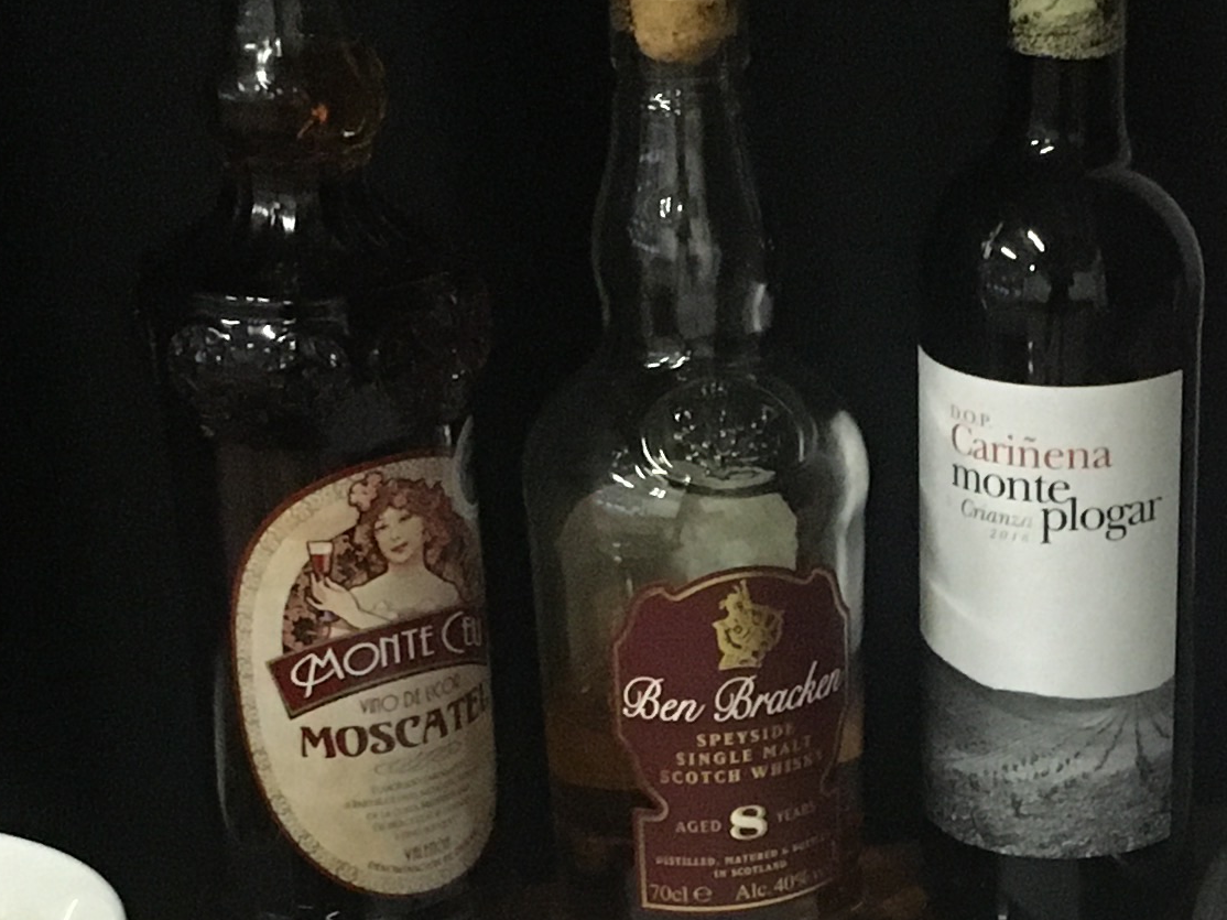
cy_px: 1096
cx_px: 1077
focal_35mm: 105
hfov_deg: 18.5
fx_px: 3721
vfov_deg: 13.7
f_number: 2.2
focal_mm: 4.15
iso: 320
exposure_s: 1/17
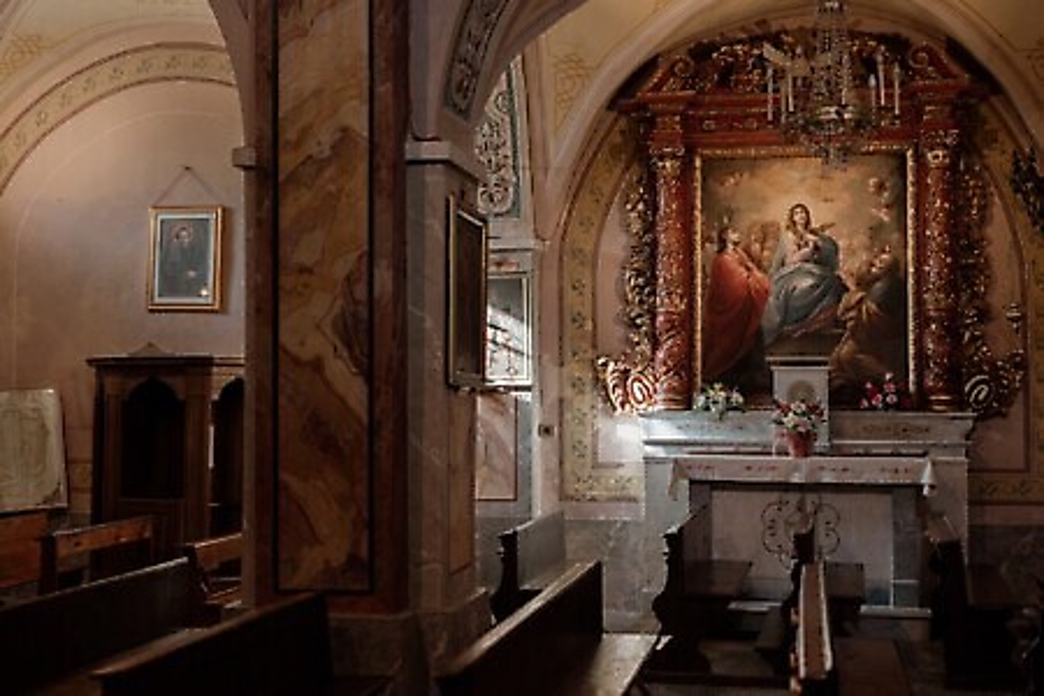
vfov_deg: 27.0
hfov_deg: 39.6
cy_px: 348
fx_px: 1450
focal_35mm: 50
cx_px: 522
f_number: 2
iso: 1000
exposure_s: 1/1250
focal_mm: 50
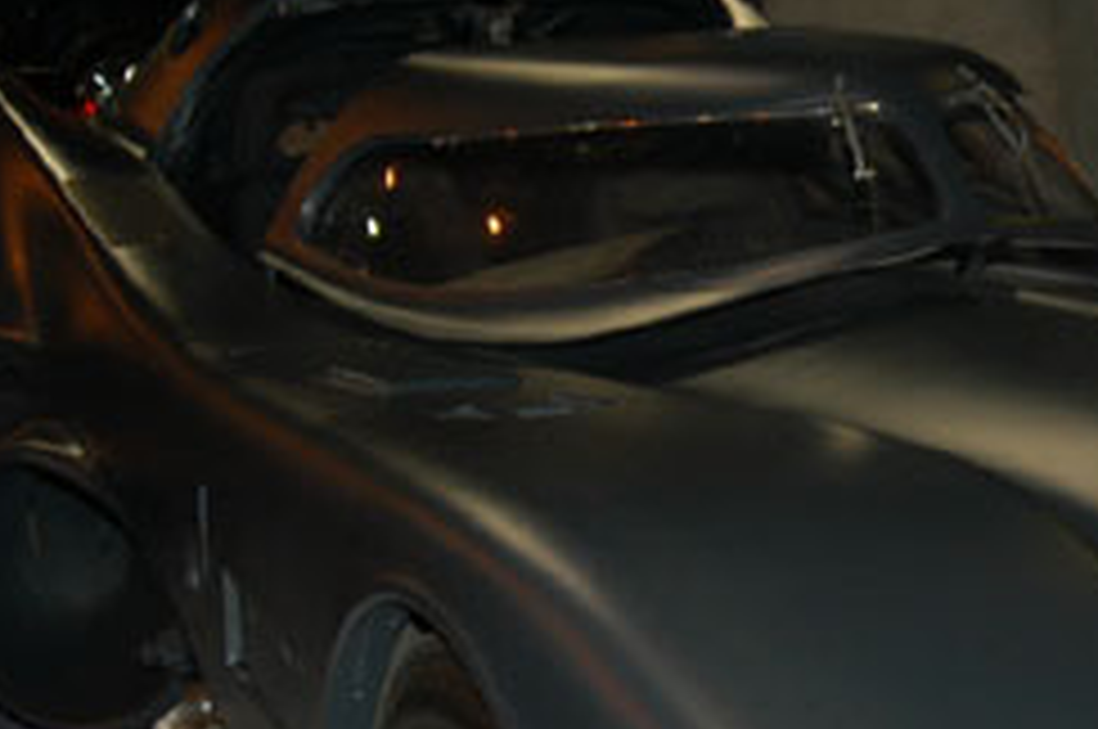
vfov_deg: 13.6
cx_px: 1141
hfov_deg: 19.7
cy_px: 490
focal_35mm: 100
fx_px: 3046
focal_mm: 24
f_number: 5
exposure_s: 1/60
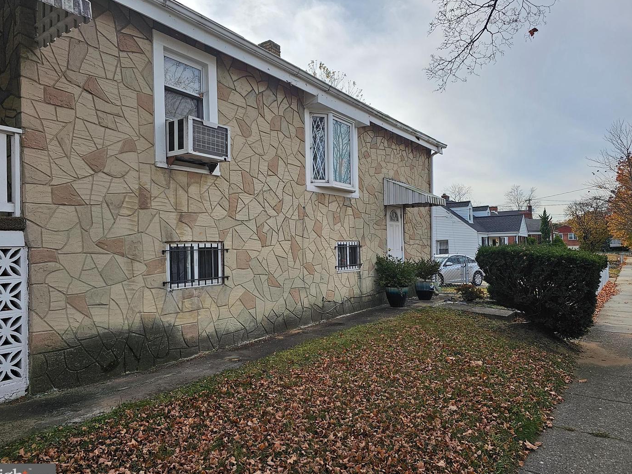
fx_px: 438
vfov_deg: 56.8
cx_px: 305
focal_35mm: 24
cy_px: 243
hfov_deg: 71.6
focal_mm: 6.3
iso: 20
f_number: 1.7
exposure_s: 1/1038
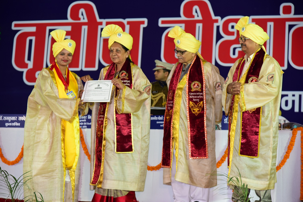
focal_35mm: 98
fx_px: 825
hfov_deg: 20.8
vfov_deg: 14.0
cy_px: 101
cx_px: 152
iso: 1000
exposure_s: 1/125
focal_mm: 98
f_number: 4.5
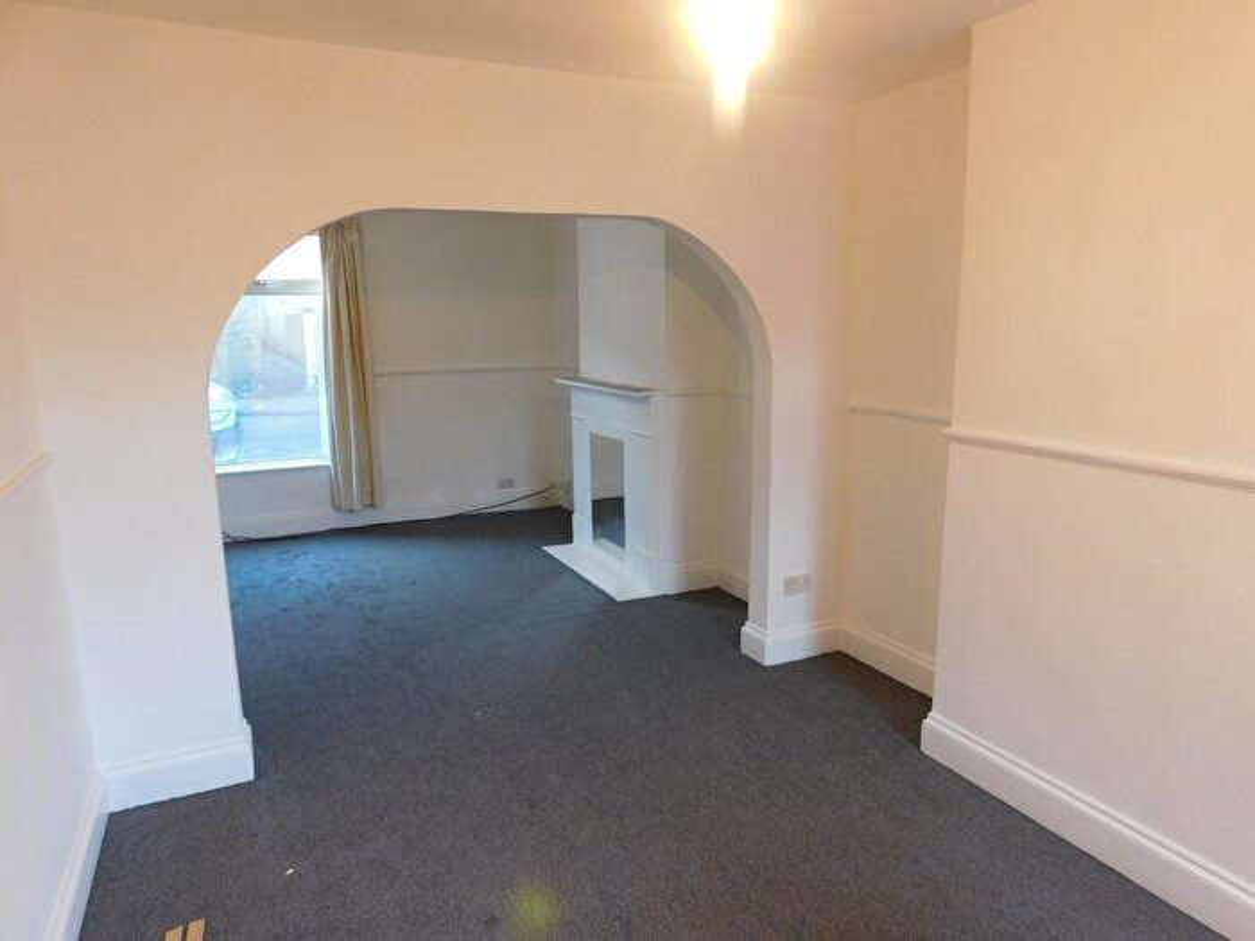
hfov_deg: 73.9
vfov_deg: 58.9
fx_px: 834
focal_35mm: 23
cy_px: 470
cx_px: 628
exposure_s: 1/30
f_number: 3
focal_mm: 4
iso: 250
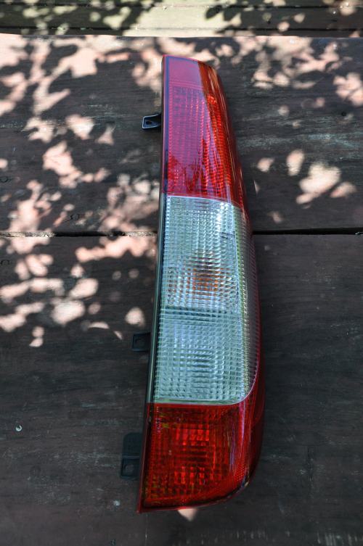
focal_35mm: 42
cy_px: 273
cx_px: 182
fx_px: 637
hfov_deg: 31.8
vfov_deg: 46.5
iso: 250
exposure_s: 1/125
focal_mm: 28
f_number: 5.6
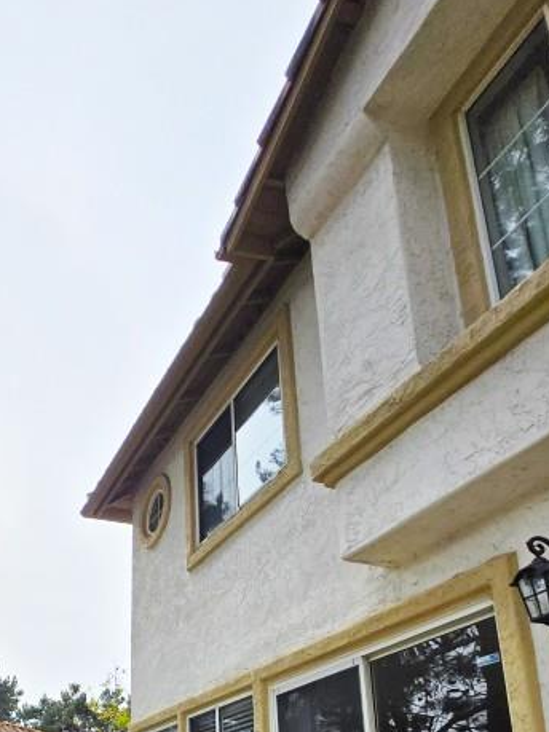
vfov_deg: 52.8
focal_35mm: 29
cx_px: -5
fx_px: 614
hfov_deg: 41.6
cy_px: 681
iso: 25
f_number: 2.2
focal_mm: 1.7
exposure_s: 1/1248
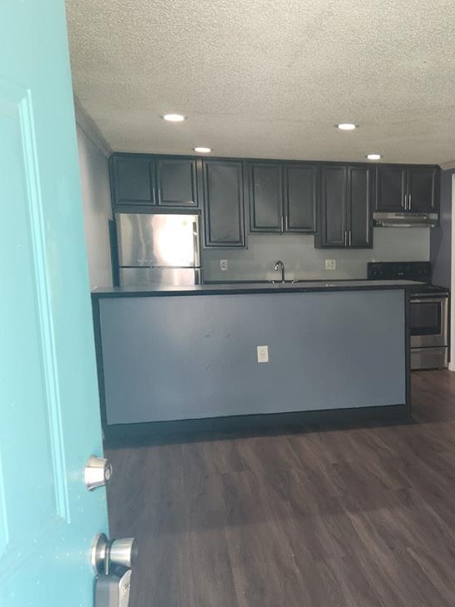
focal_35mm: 38
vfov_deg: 48.7
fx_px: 666
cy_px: 358
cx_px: 374
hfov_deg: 36.3
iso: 200
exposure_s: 1/180
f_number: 1.8
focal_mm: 5.4
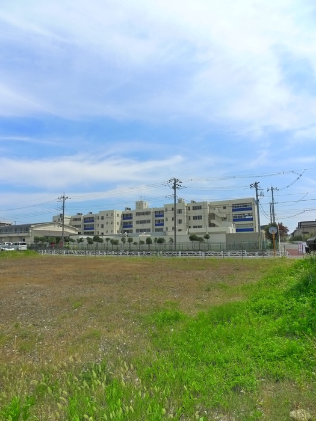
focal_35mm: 24
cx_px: 158
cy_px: 210
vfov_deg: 71.6
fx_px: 292
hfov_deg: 56.8
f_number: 4.5
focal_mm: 5.1
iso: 400
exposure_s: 1/1000
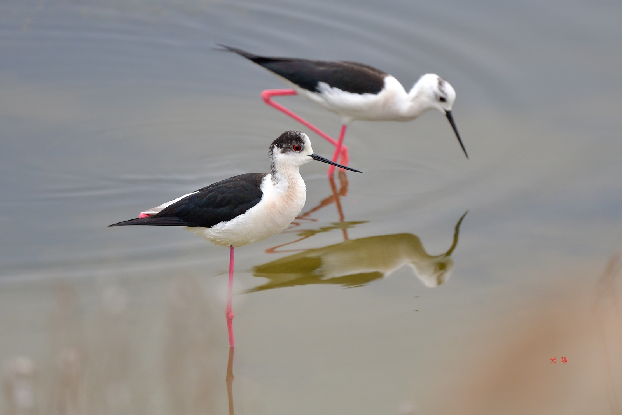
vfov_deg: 1.8
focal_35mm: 750
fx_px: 12959
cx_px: 311
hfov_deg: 2.7
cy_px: 208
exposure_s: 1/2000
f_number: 5.6
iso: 560
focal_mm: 500
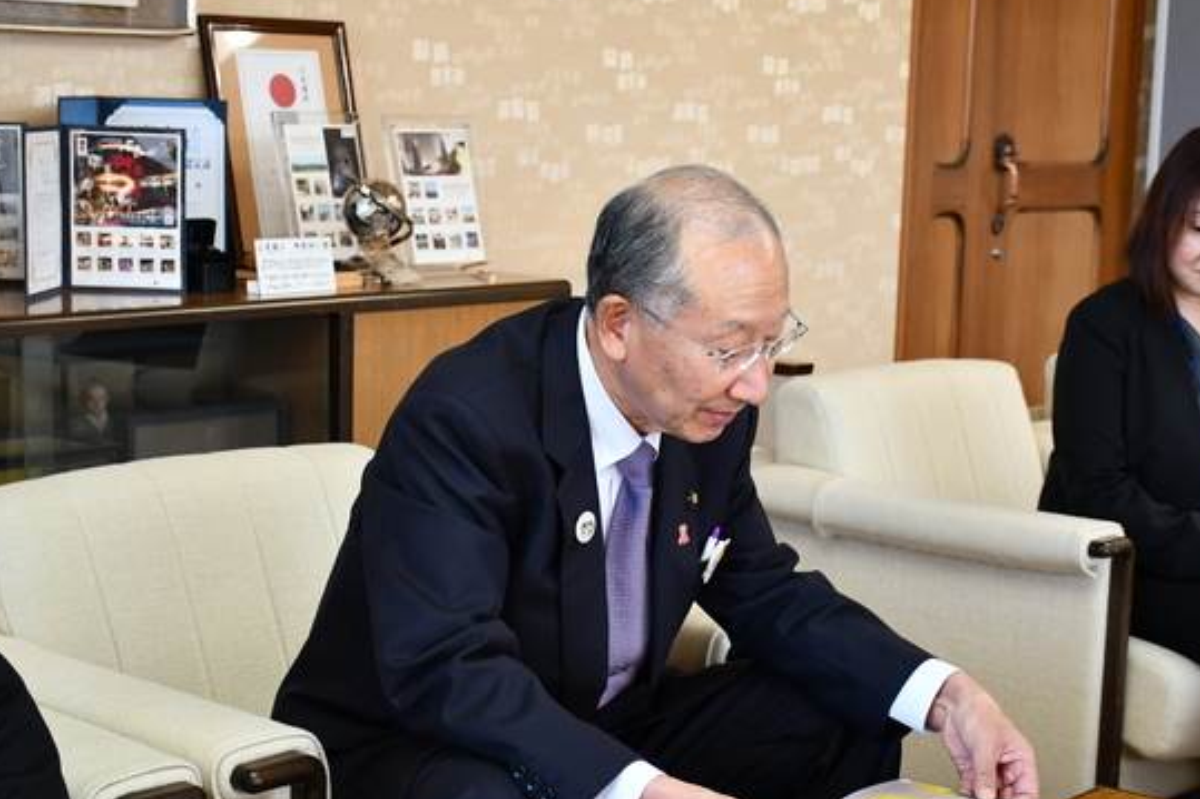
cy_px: 505
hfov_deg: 29.2
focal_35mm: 69
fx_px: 2299
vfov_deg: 19.7
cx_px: 694
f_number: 4.2
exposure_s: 1/125
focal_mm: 34
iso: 1000
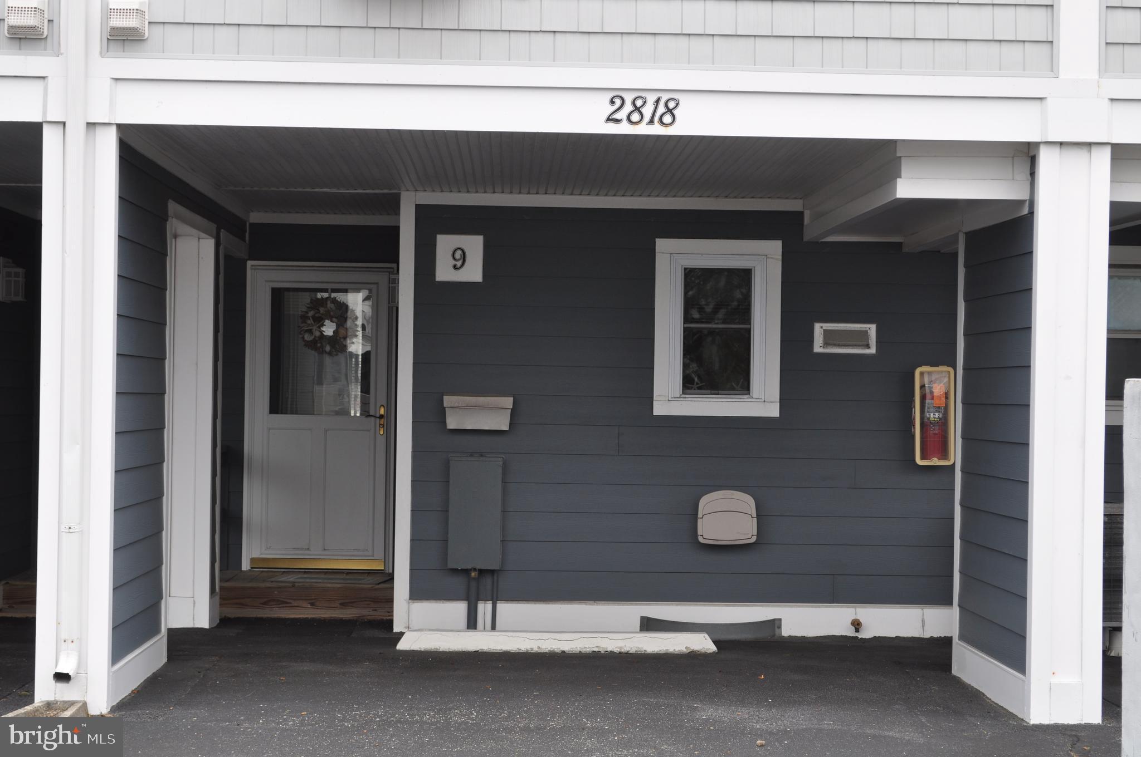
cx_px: 570
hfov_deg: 29.3
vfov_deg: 19.7
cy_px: 378
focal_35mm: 69
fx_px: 2184
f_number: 8
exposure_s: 1/250
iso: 200
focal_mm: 46
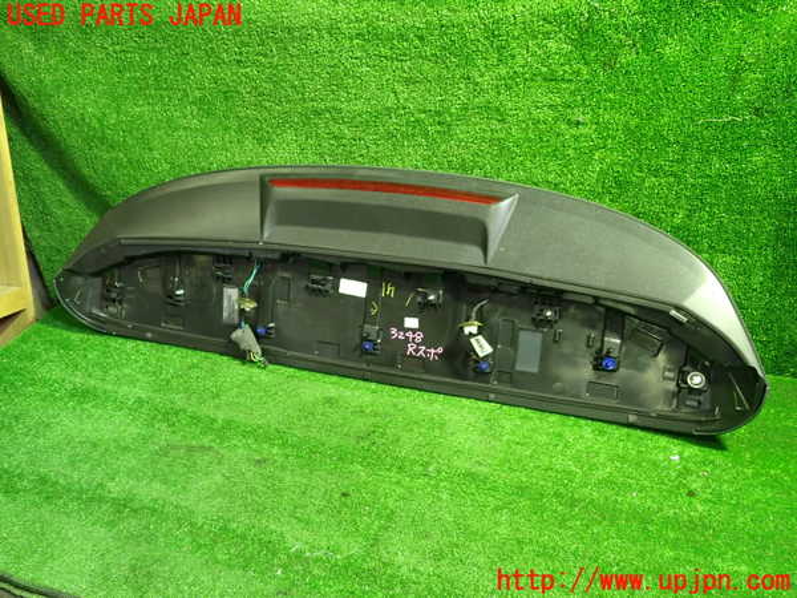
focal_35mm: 30
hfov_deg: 60.0
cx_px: 398
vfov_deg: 46.8
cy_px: 299
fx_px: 691
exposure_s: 1/30
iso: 640
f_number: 2.3
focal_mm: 5.4
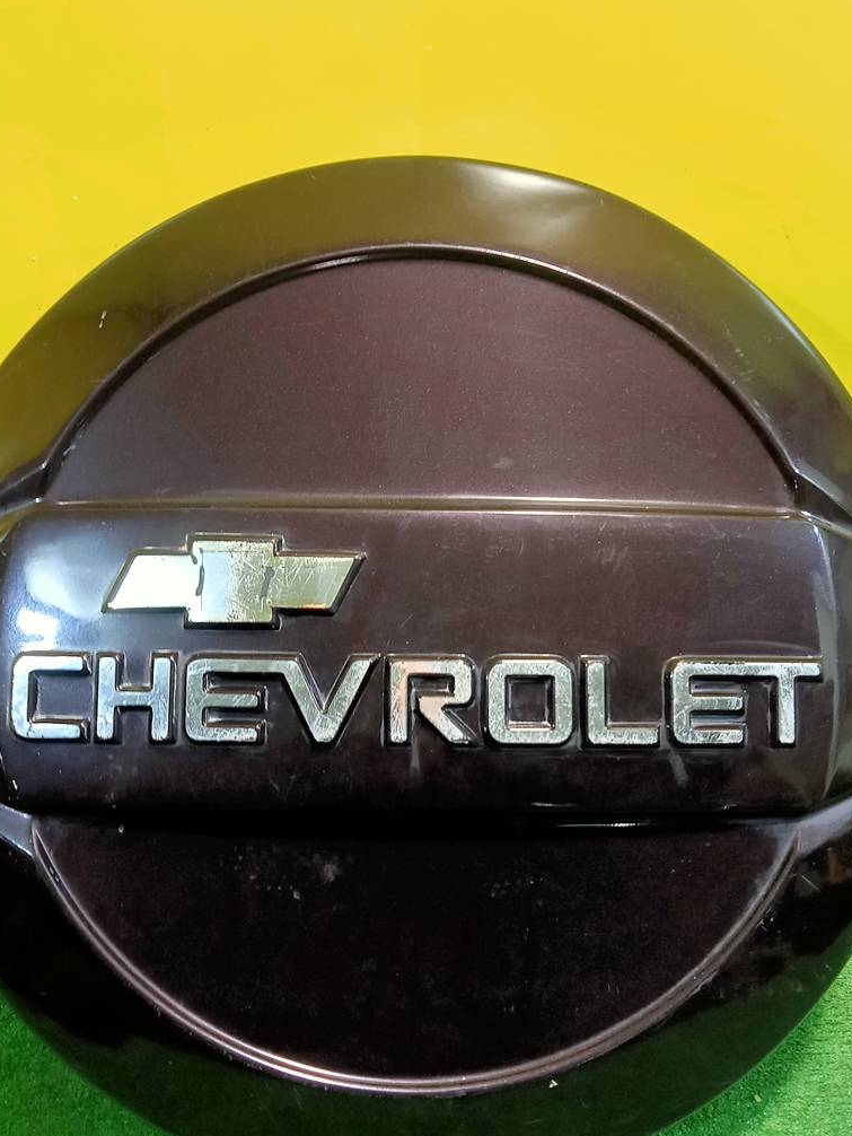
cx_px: 405
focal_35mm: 38
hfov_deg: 37.7
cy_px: 569
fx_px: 1247
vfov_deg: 49.0
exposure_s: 1/33.3
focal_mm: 3.65
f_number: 2.2
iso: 329
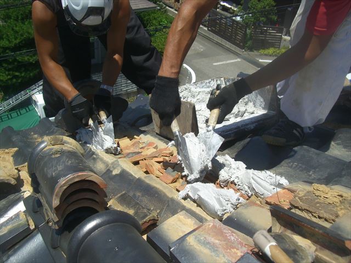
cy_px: 132
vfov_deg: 37.7
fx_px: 385
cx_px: 176
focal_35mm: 38
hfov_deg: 49.0
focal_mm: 7.9
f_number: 5.6
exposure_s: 1/320
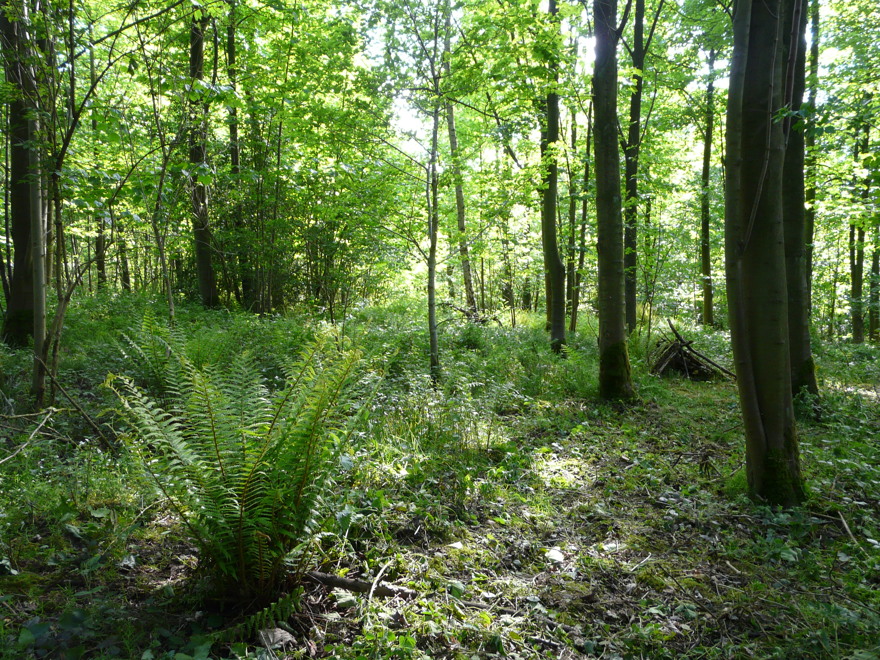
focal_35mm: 29
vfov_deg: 48.2
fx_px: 737
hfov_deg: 61.7
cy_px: 330
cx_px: 440
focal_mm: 4.7
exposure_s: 1/30
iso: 100
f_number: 2.8
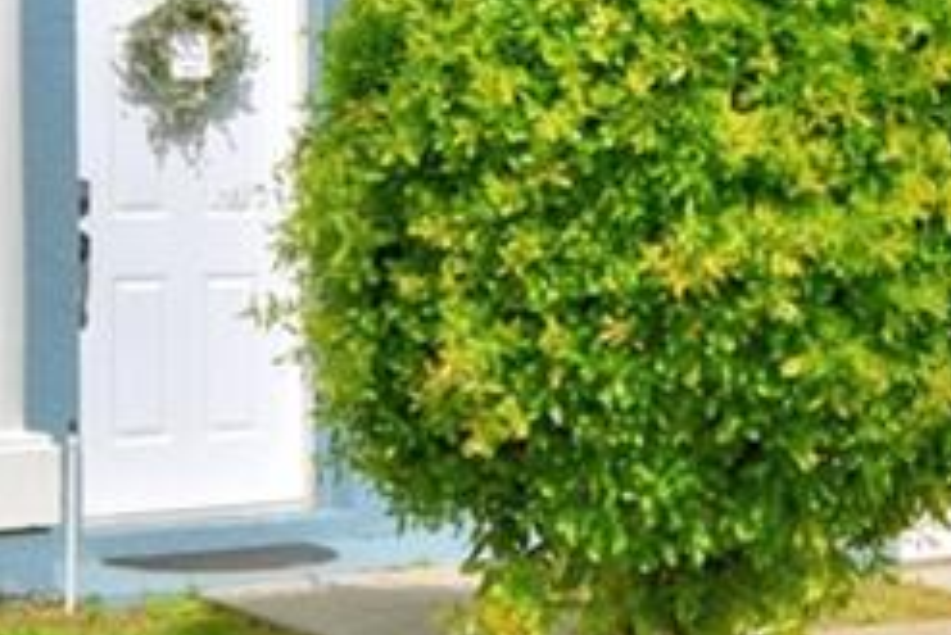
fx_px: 2564
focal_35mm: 97
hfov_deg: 21.0
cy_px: 50
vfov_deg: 14.0
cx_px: 331
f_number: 4.5
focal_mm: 10
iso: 100
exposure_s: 1/2500
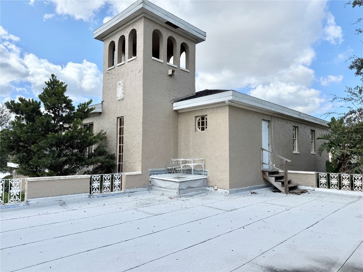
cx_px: 182
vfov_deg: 56.8
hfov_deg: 71.6
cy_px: 136
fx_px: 252
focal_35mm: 24
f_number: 1.78
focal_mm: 6.76
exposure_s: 1/3953
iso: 80
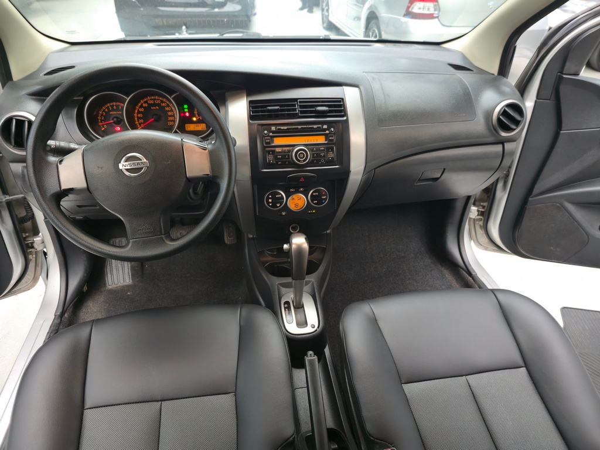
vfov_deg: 58.9
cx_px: 300
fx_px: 399
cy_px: 225
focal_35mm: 23
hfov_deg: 73.9
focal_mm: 6.3
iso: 400
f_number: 1.7
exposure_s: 1/40
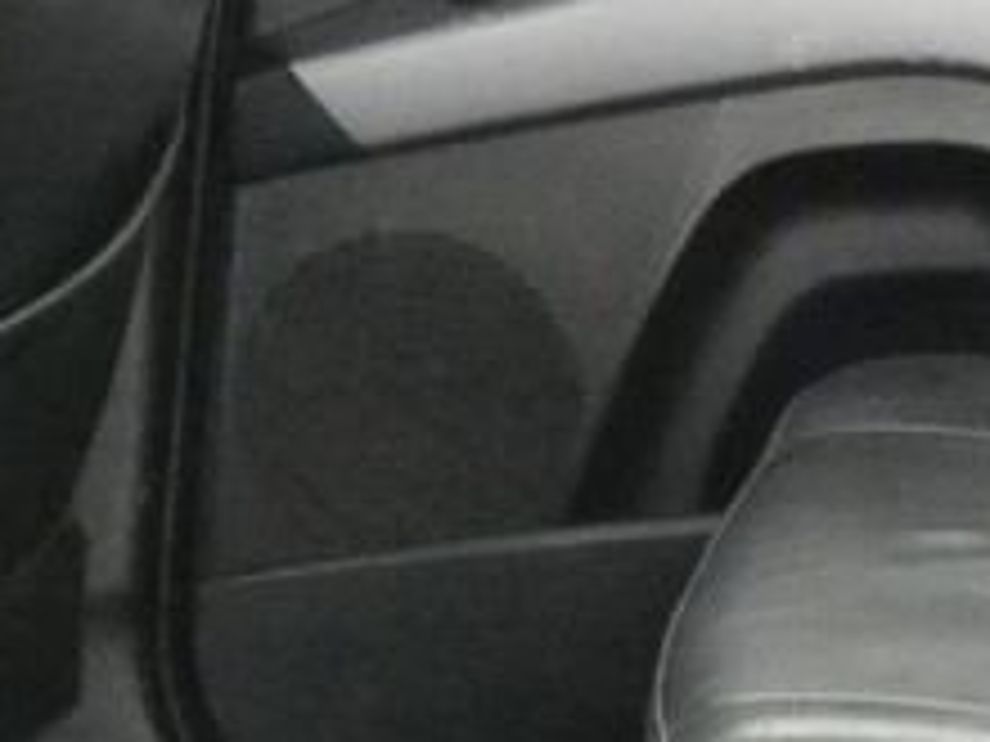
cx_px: 1044
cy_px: 396
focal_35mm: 191
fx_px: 5463
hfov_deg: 10.3
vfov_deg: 7.8
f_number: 5.6
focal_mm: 7.3
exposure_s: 1/50
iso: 1600
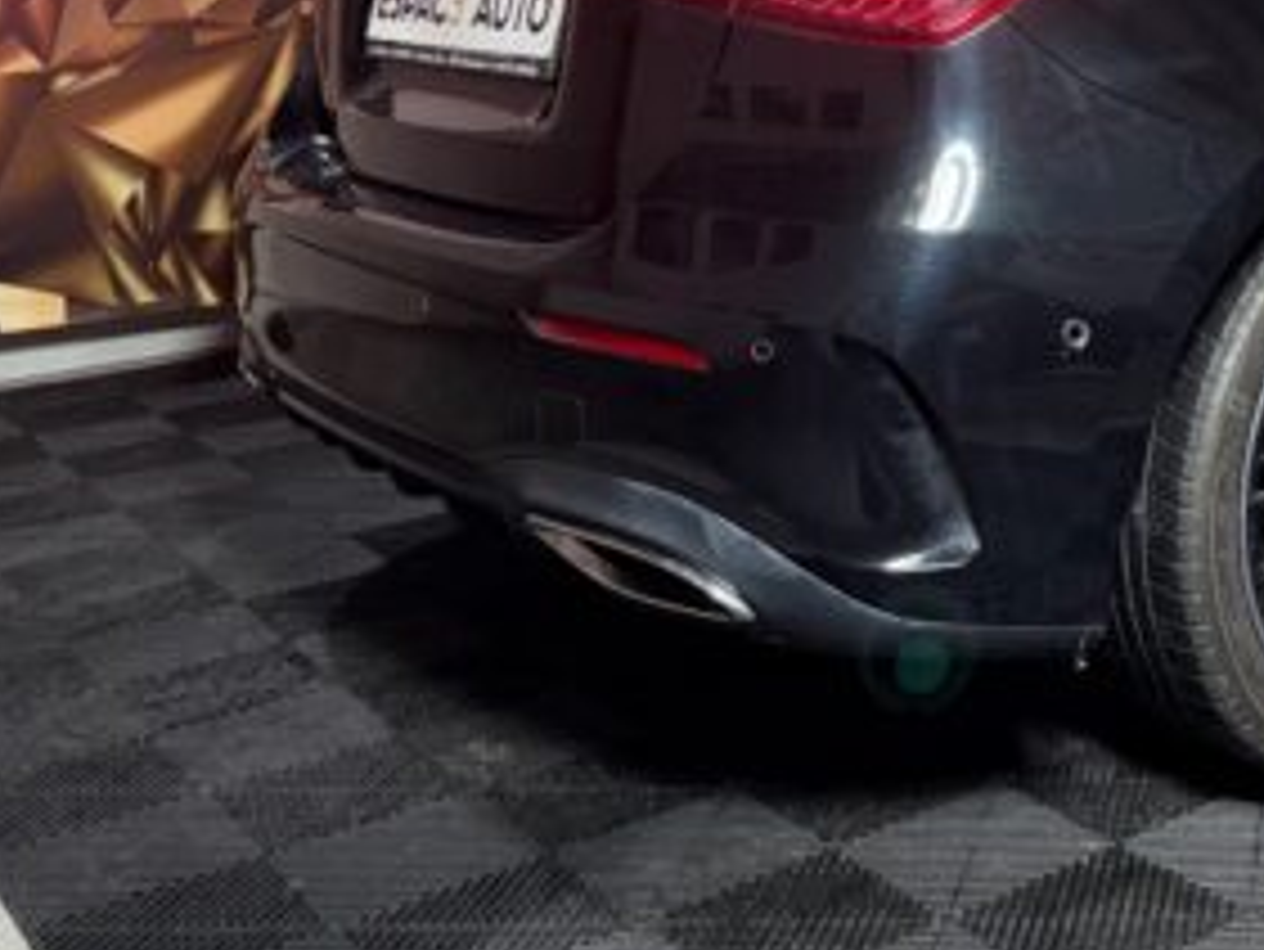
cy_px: -61
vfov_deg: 25.7
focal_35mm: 53
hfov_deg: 32.3
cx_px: 1358
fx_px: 1936
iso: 400
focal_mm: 6.76
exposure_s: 1/60
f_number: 1.78
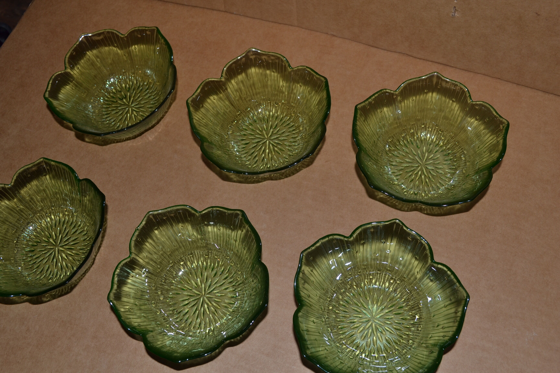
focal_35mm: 36
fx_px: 560
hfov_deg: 53.1
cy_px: 186
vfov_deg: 36.9
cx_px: 280
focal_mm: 24
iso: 100
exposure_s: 1/60
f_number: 8
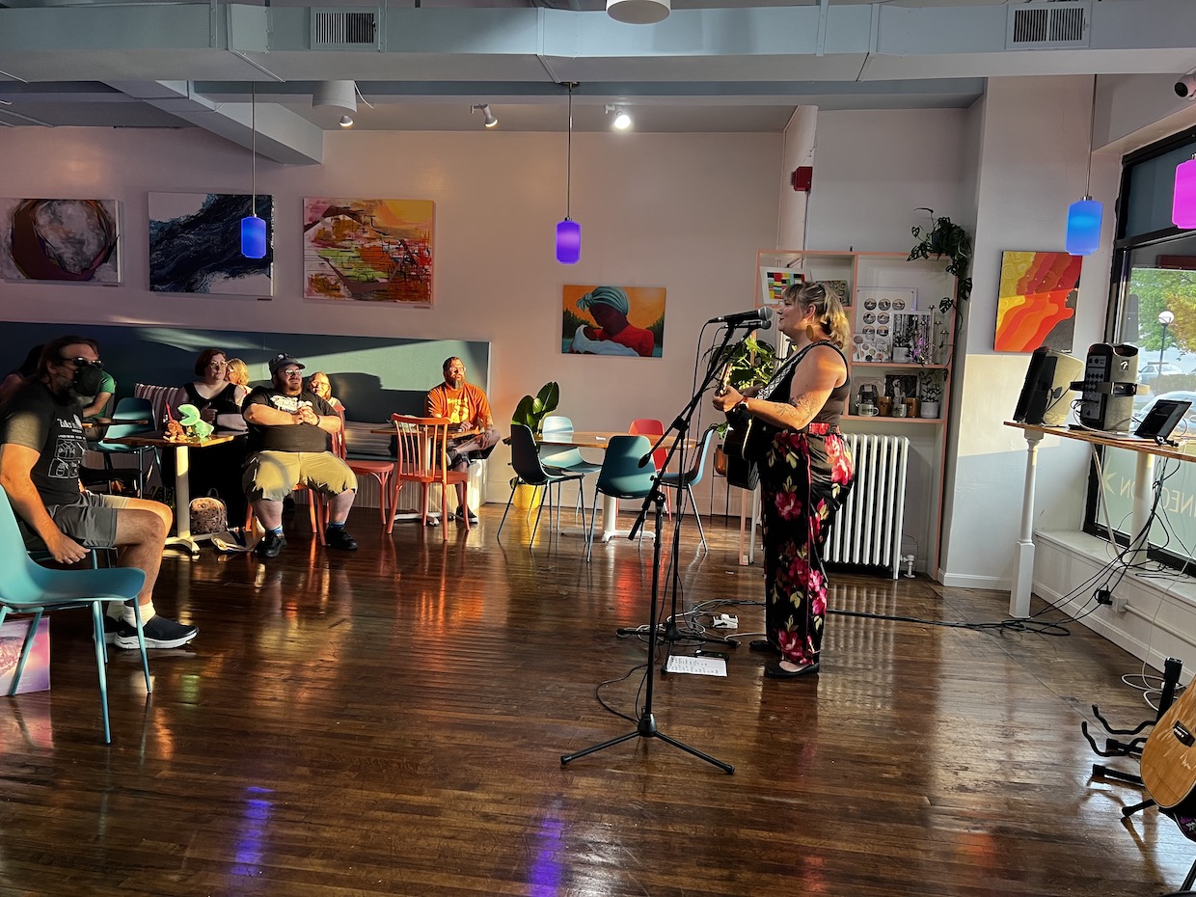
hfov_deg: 67.3
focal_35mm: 26
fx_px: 898
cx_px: 598
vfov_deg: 53.1
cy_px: 448
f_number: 1.5
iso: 125
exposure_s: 1/95
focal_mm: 5.7
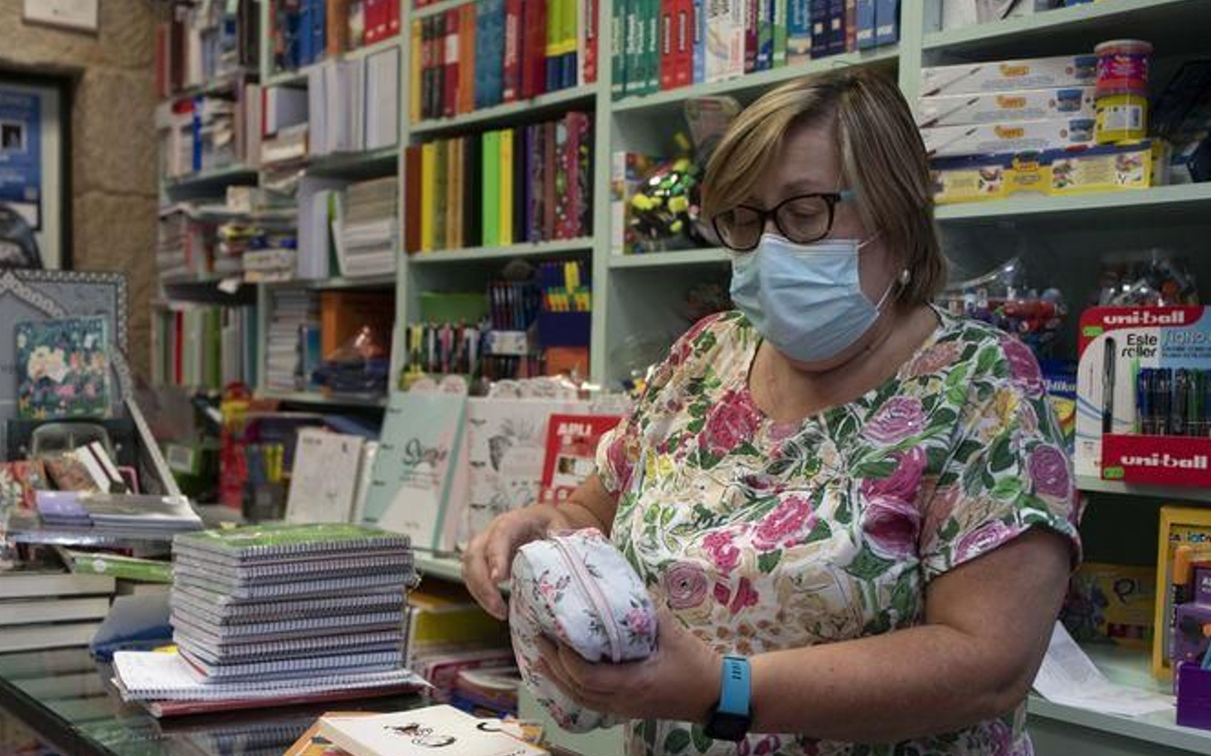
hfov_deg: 46.1
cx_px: 513
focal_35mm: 43
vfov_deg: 29.7
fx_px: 1419
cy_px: 482
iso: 1000
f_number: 4.5
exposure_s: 1/250
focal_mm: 35
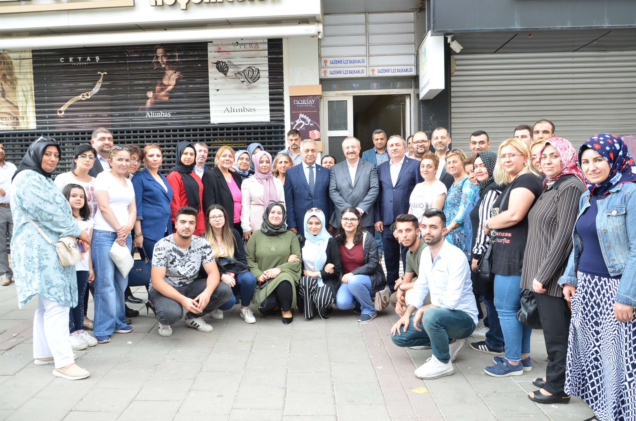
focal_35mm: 27
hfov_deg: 67.5
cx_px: 318
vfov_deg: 47.7
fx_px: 476
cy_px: 210
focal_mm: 18
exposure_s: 1/60
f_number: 5.6
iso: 320
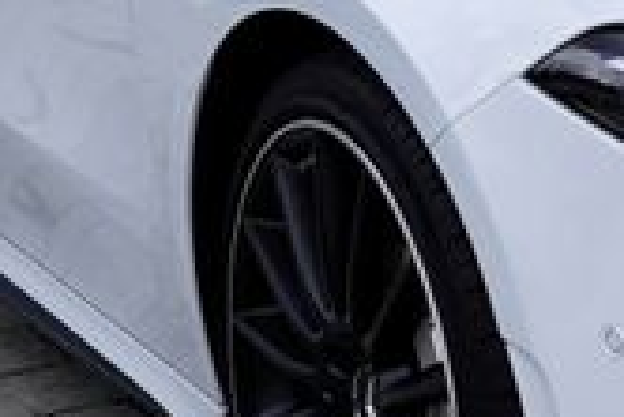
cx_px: 955
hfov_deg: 10.7
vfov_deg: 7.4
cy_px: -107
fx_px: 3209
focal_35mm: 185
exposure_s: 1/160
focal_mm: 30
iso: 100
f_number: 10
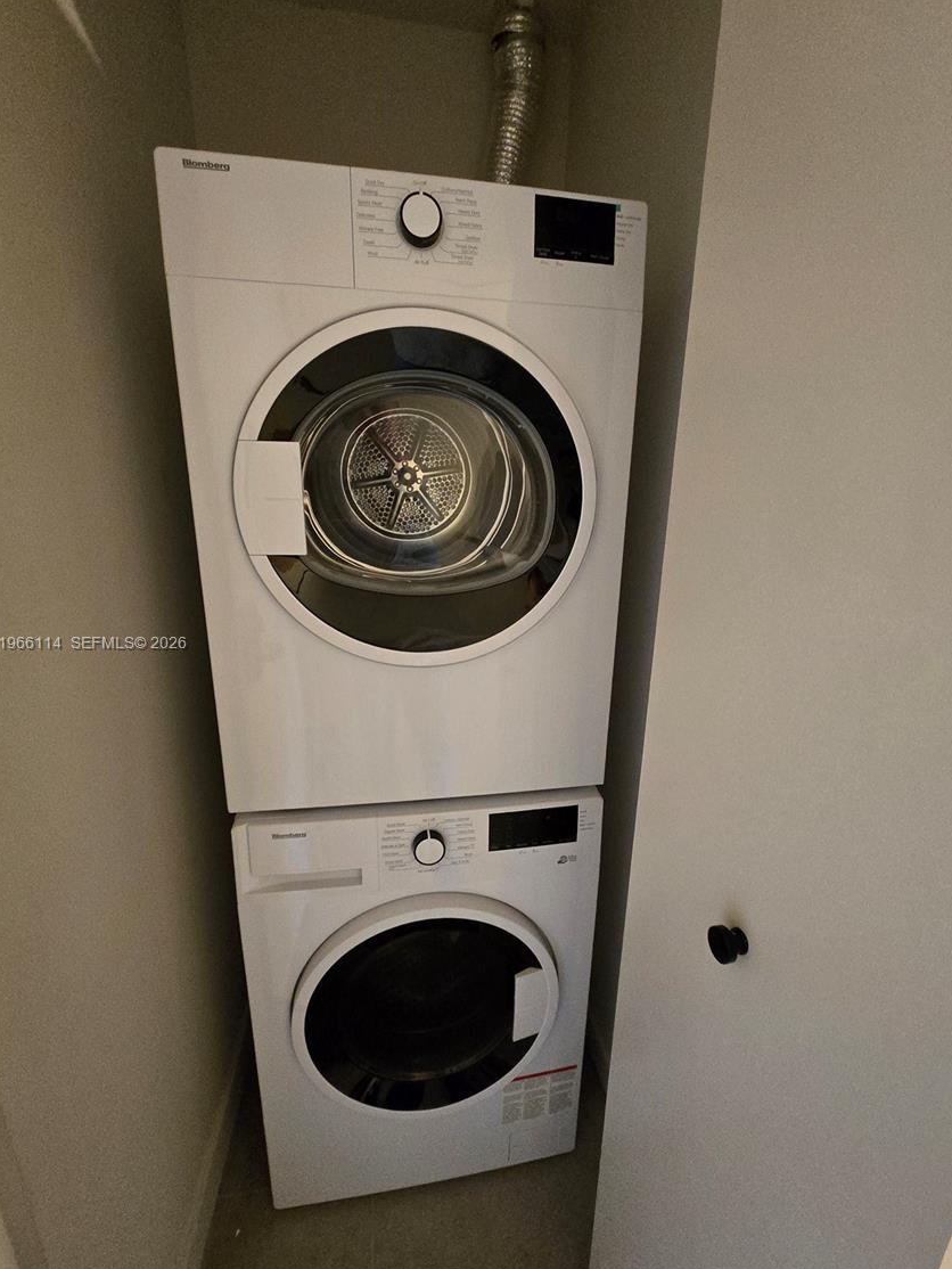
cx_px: 489
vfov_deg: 102.0
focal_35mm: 14
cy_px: 645
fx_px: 513
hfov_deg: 85.7
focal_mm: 2.2
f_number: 2.2
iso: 1250
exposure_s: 1/40
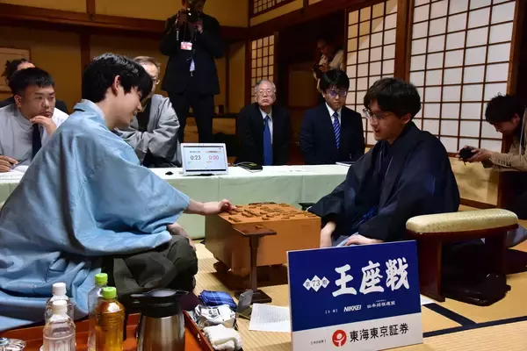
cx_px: 264
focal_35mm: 35
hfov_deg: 54.4
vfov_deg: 37.9
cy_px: 176
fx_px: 512
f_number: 6.3
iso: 6400
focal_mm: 35
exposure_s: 1/125
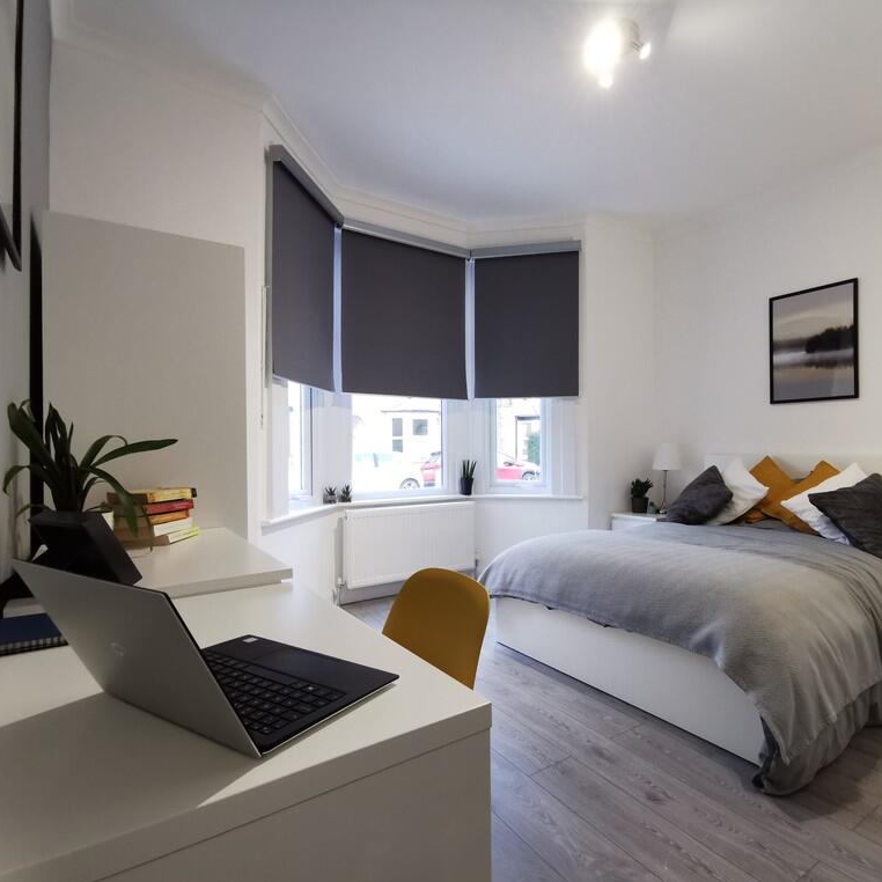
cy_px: 443
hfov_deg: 77.5
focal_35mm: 19
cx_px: 485
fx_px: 548
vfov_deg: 77.7
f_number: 2.2
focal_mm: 2.35
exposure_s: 1/33.3
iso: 400
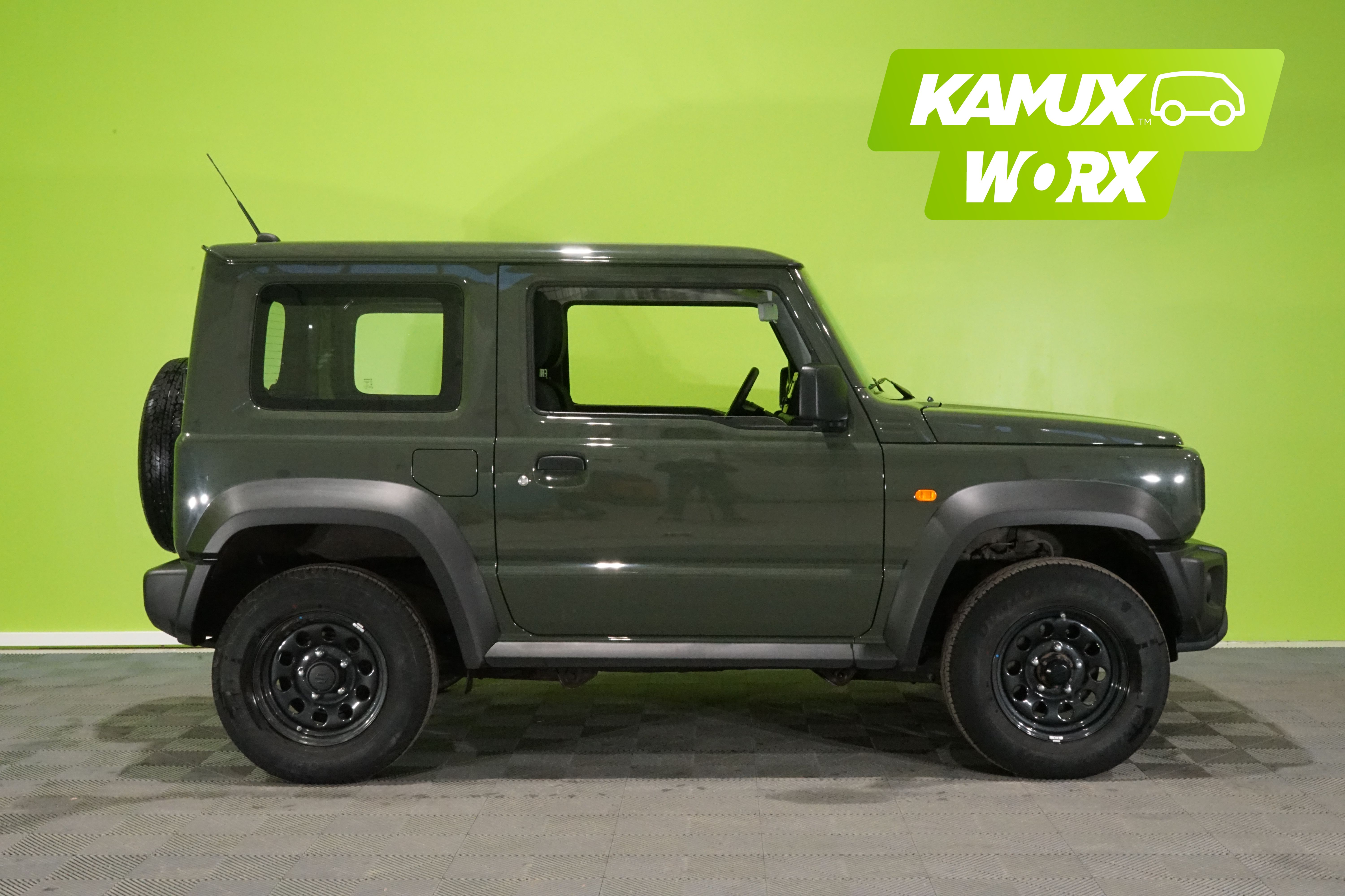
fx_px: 1569
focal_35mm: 42
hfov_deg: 46.4
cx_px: 672
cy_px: 448
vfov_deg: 31.9
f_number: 25
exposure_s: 1/15
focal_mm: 42
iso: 6400
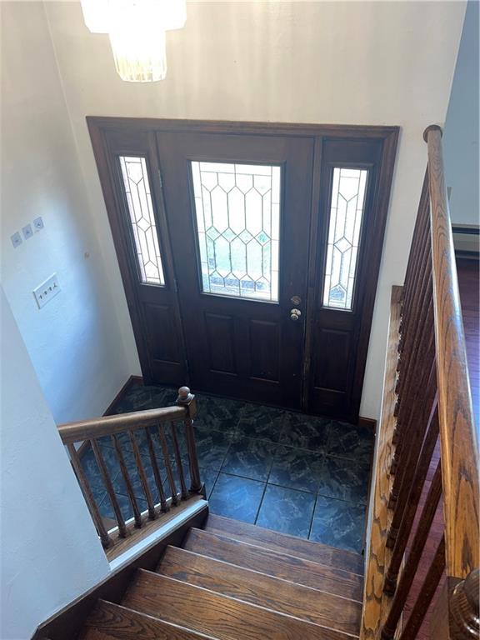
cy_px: 320
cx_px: 240
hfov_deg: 53.1
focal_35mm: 26
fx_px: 481
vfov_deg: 67.3
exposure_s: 1/27
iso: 50
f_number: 1.6
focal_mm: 5.1
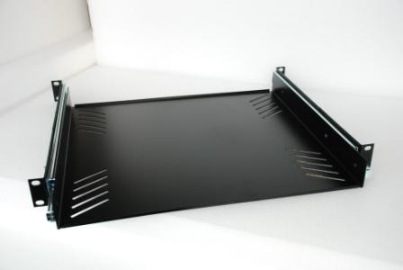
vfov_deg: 32.0
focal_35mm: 42
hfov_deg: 46.3
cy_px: 135
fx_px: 471
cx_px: 202
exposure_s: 1/25
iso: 500
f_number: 4.5
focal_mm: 28
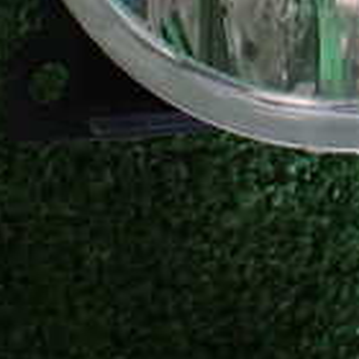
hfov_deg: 14.9
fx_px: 1338
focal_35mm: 114
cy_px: -103
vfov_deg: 14.7
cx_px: 387
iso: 500
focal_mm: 5.4
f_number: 2.3
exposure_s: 1/125
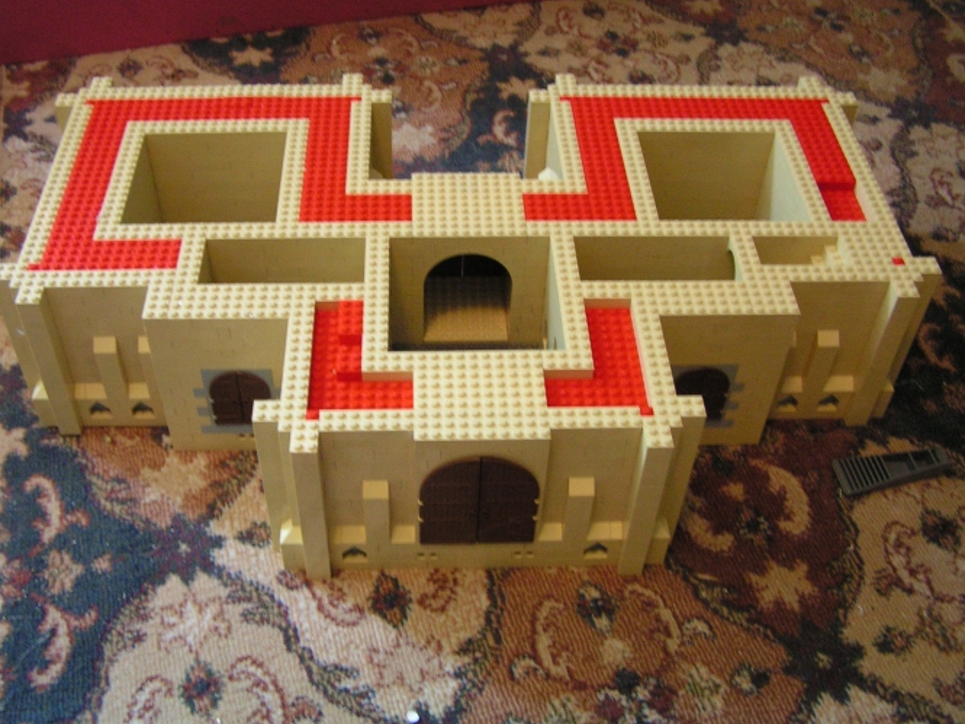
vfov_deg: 36.0
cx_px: 466
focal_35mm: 40
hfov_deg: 46.8
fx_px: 1115
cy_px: 347
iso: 200
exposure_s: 1/10
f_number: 2.8
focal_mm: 6.3
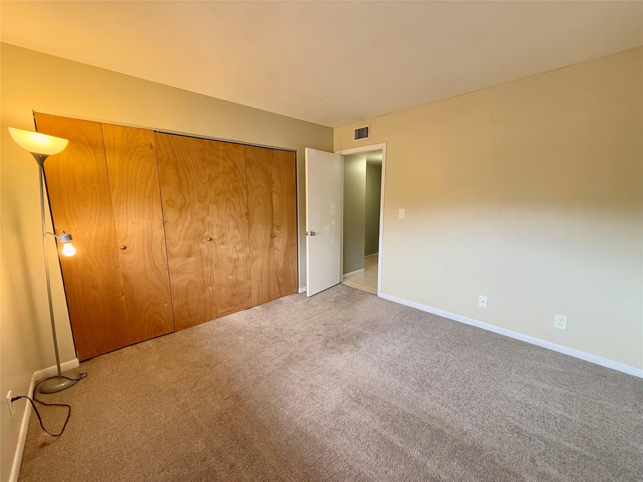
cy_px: 241
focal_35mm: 14
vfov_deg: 85.7
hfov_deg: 102.1
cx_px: 322
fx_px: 260
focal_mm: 2.22
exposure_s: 1/60
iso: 200
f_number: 2.2
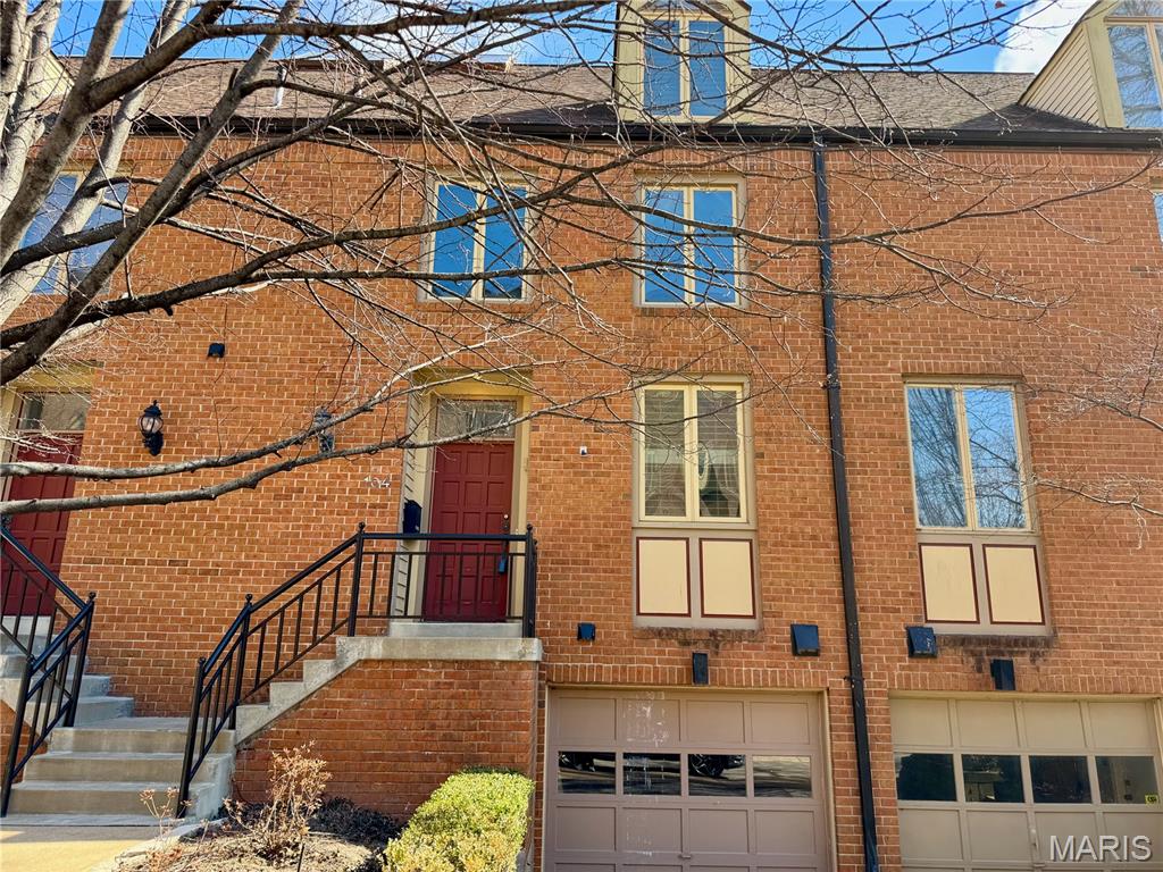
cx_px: 582
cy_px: 436
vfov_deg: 56.8
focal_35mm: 24
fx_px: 806
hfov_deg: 71.6
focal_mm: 6.76
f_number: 1.78
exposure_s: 1/553
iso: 80
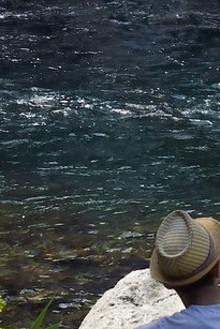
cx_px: 379
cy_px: -106
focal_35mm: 177
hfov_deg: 7.6
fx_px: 1621
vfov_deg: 11.3
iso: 800
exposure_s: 1/160
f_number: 14
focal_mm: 34
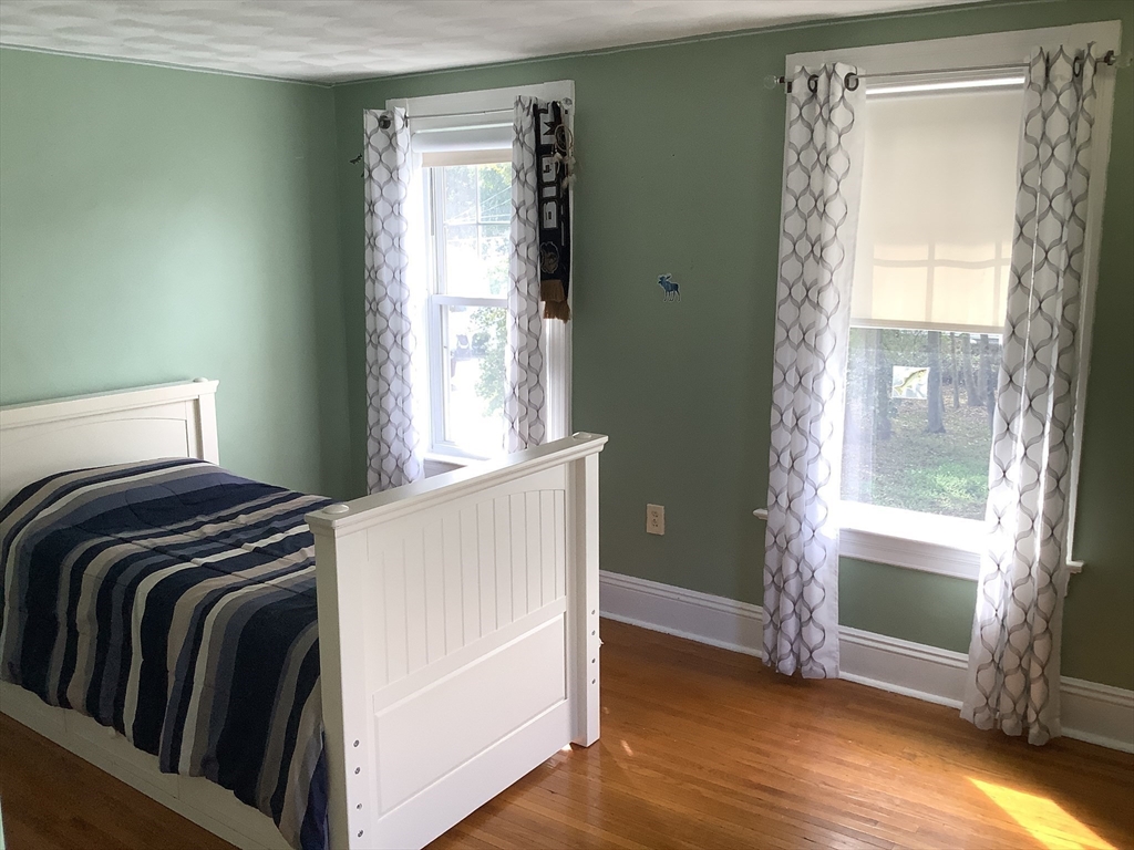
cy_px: 425
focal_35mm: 31
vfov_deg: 45.4
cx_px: 567
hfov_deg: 58.4
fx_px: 1016
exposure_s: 1/120
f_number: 2.4
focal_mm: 3.3
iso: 80
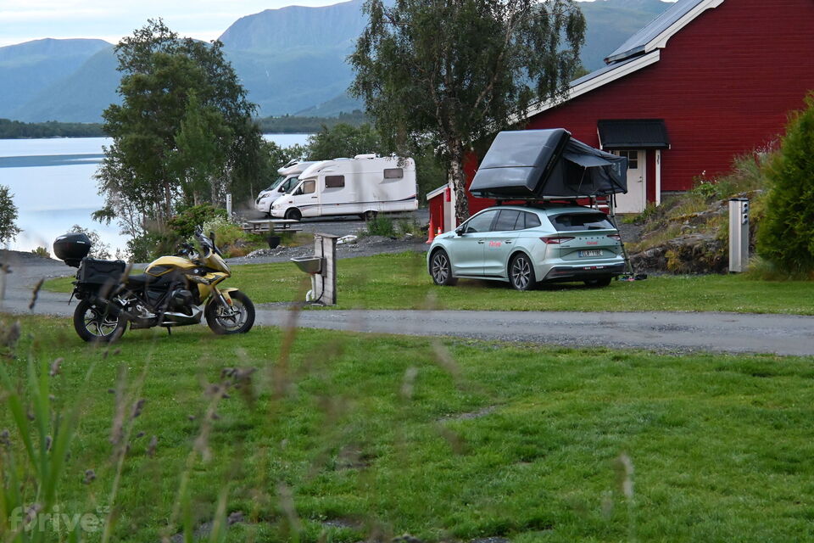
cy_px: 272
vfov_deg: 18.2
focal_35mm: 75
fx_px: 1696
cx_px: 407
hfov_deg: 27.0
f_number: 6.3
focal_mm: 50
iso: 4000
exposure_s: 1/60
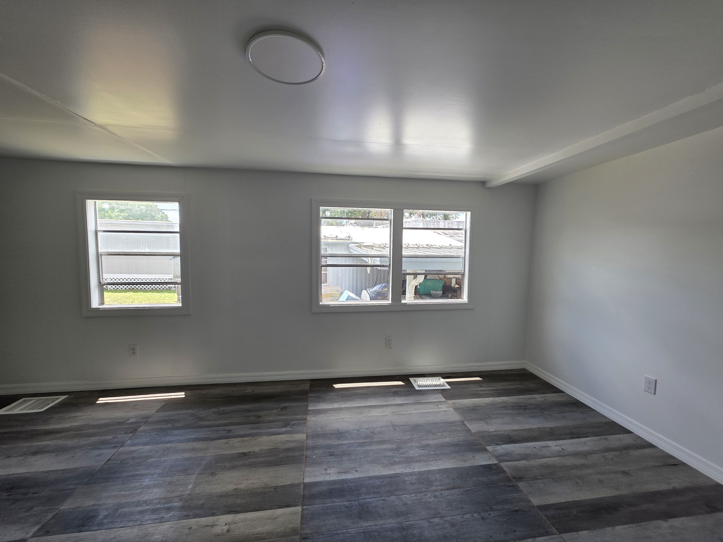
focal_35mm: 13
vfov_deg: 89.9
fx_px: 272
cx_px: 362
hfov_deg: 106.2
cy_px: 271
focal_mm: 2.2
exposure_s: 1/209
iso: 40
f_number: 1.9
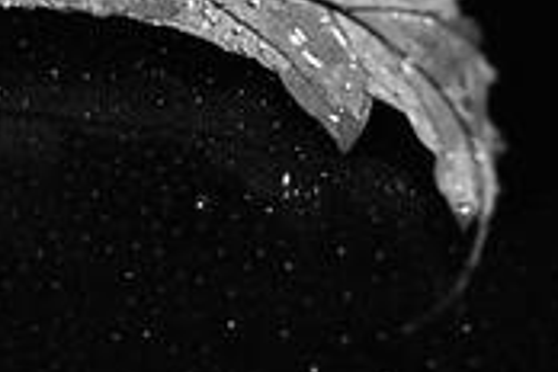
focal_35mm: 336
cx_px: 26
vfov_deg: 4.1
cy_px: -95
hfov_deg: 6.1
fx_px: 5203
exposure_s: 1.2
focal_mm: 65
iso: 100
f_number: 5
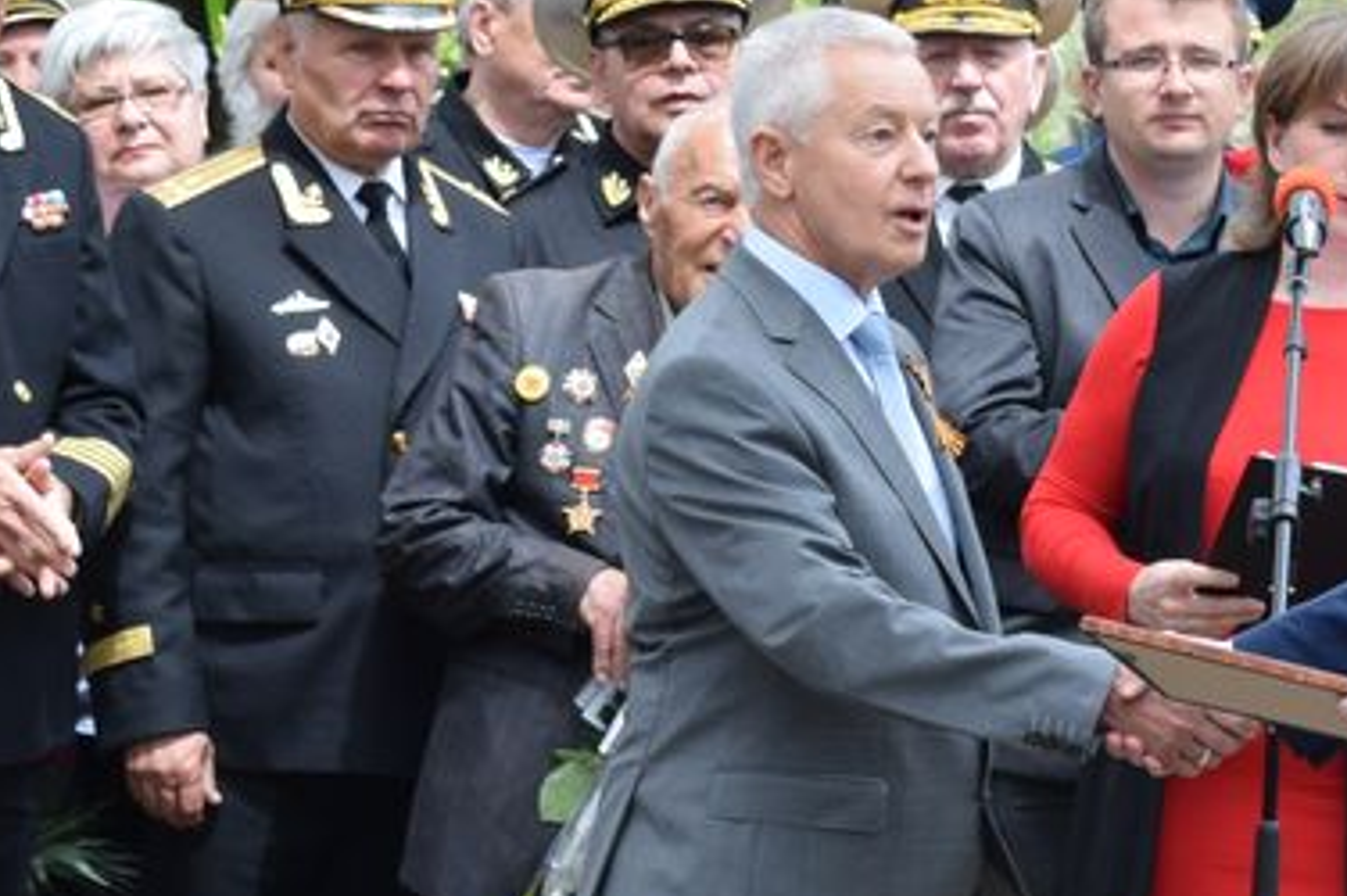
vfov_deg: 5.8
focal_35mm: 235
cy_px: 815
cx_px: 1107
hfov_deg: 8.7
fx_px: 8785
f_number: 8
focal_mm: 46
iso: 360
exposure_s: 1/250
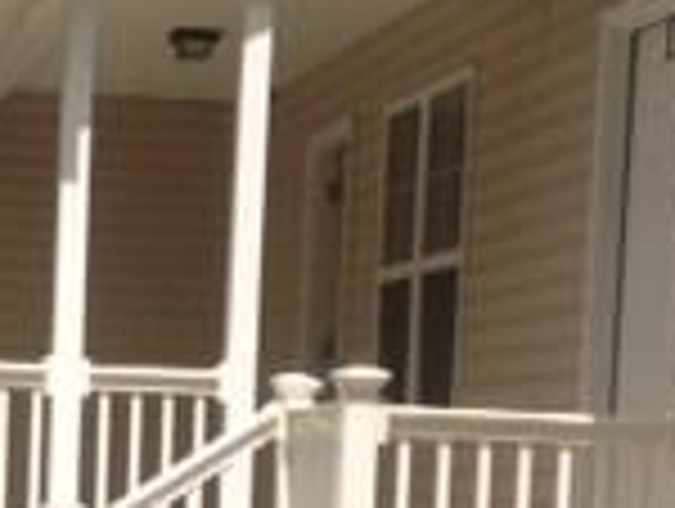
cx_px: -18
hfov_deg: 13.0
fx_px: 2910
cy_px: 602
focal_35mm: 149
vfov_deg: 9.8
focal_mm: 4.28
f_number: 2.4
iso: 64
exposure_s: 1/2045
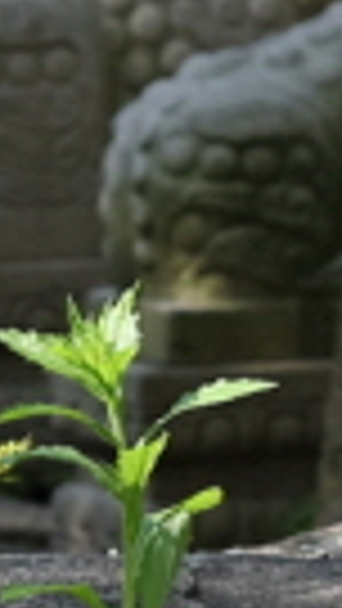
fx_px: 8330
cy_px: -142
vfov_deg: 4.2
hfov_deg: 2.3
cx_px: 1188
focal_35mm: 517
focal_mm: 52
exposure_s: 1/400
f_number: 5
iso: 100
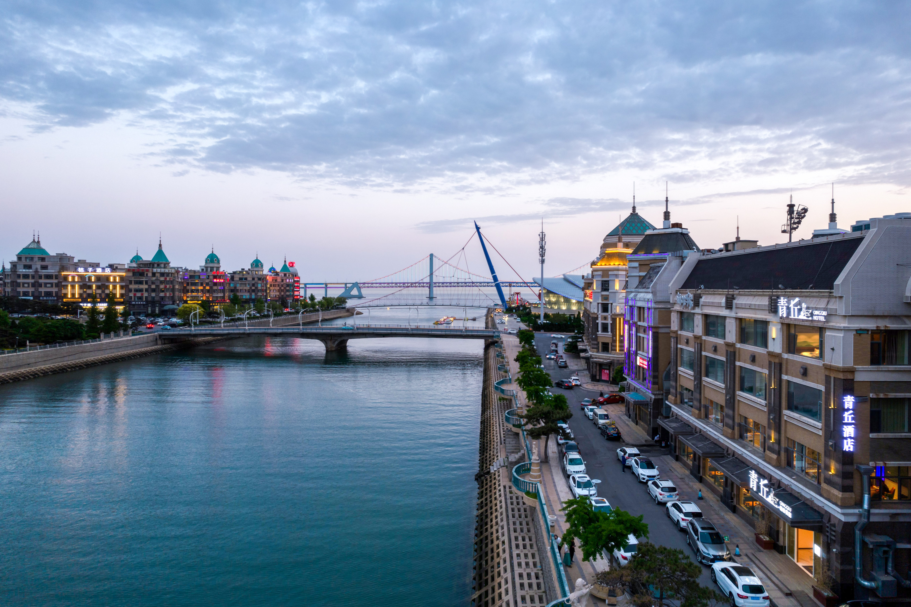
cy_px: 304
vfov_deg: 57.2
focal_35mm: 22
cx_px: 456
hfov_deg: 78.6
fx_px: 557
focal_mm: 8.4
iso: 100
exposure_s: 1/80
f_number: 2.8
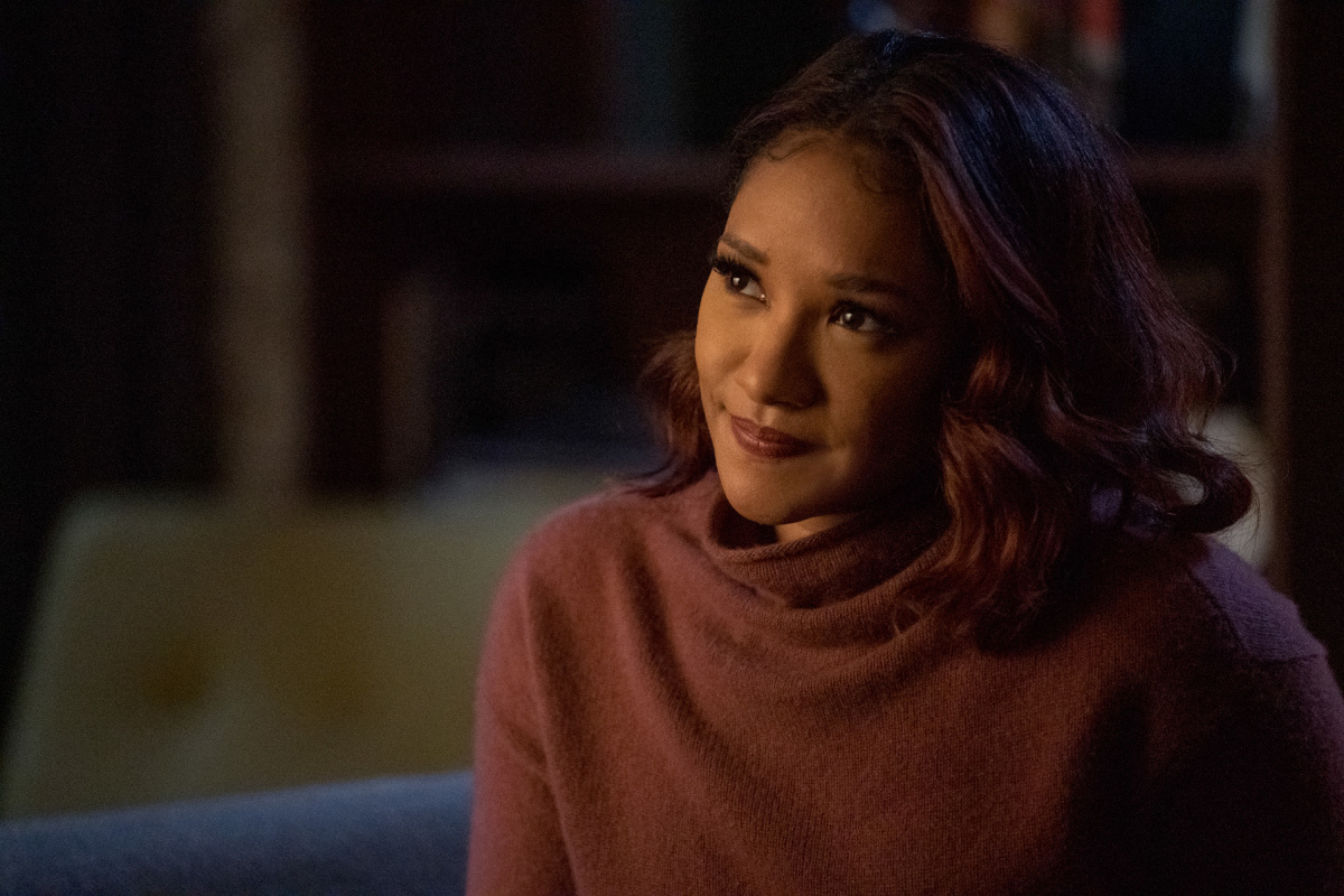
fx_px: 6869
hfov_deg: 11.2
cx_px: 672
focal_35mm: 184
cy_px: 448
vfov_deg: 7.5
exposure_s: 1/160
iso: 12800
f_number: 2.8
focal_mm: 184
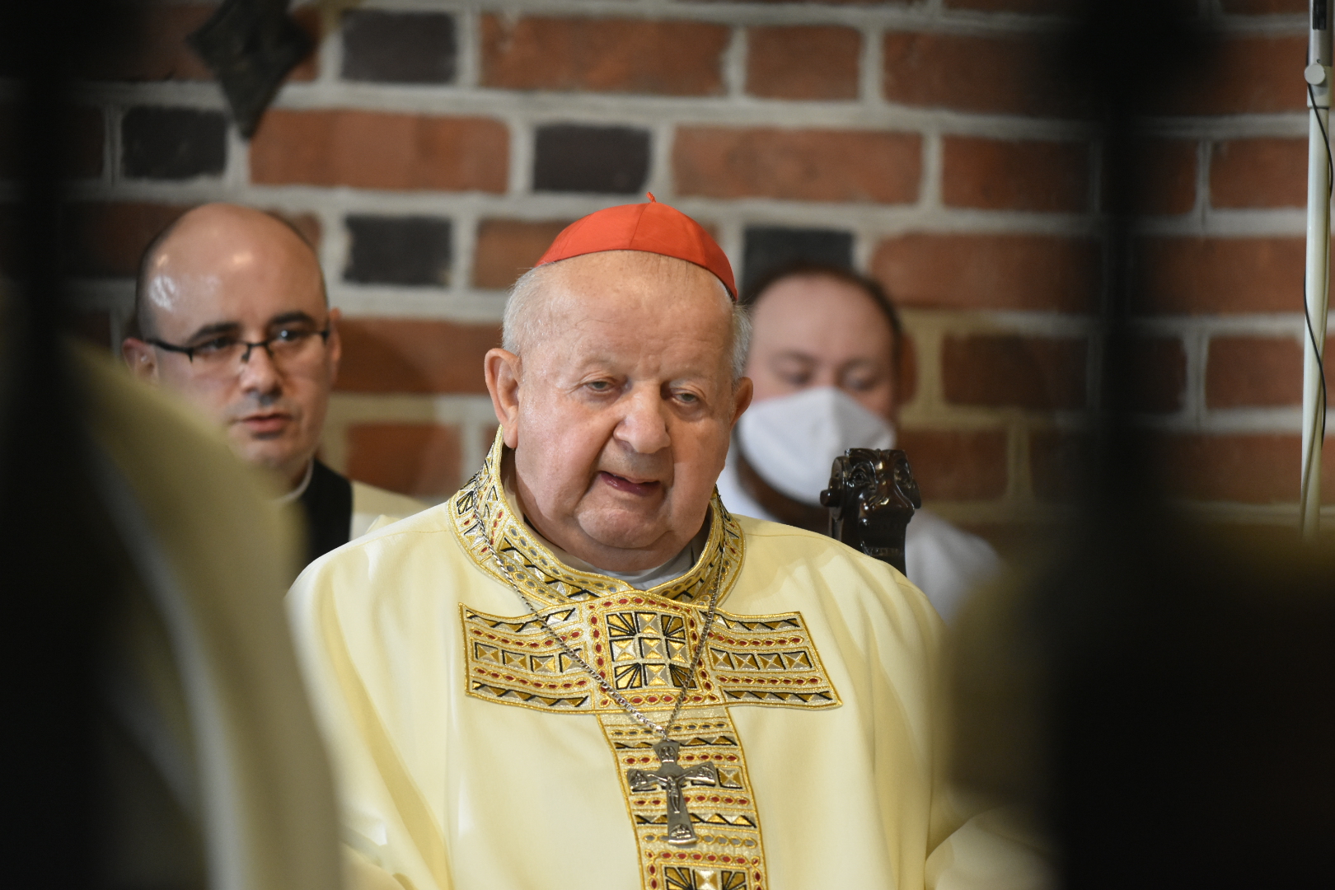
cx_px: 668
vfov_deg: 4.6
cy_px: 445
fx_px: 11124
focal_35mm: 300
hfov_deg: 6.9
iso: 2000
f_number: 4
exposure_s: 1/100
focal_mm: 200
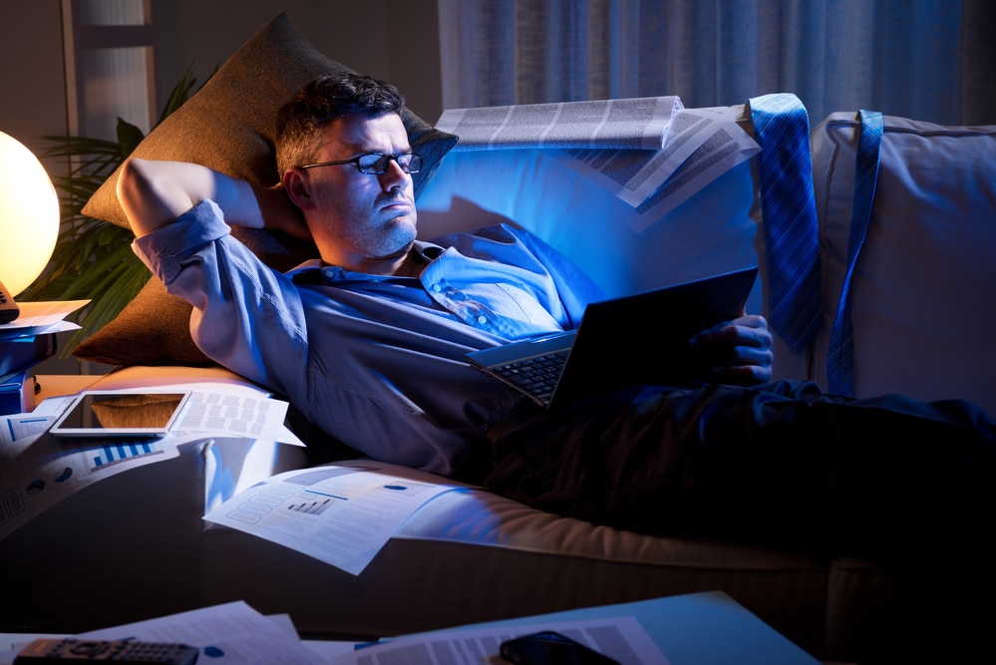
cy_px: 332
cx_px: 498
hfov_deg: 30.9
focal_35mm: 65
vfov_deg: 20.9
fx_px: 1799
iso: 100
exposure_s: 1/125
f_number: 7.1
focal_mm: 65
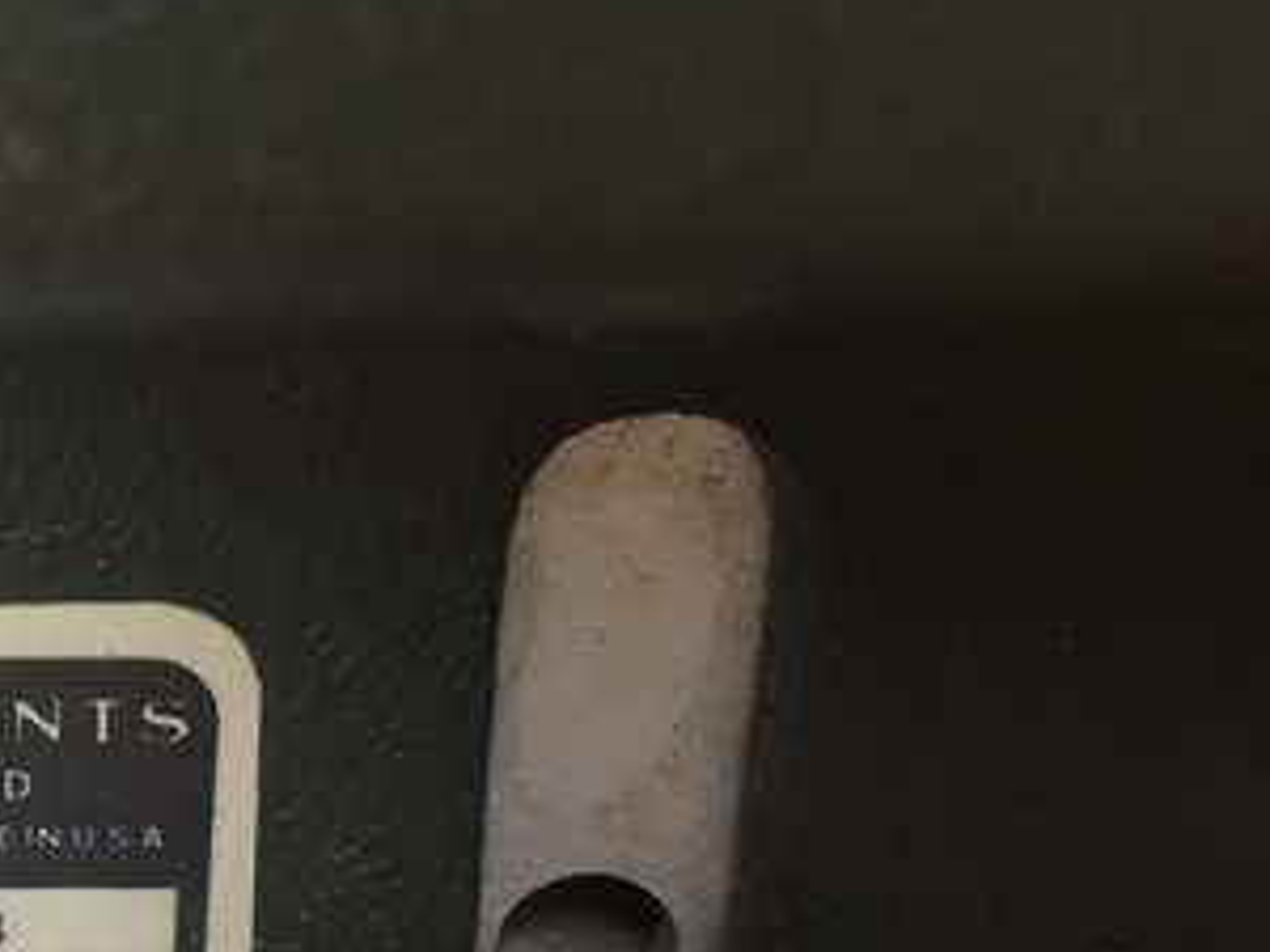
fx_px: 3632
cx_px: -546
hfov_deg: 18.0
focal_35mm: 99
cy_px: 622
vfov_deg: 14.9
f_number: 2.2
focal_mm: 4.15
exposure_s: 1/33
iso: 80
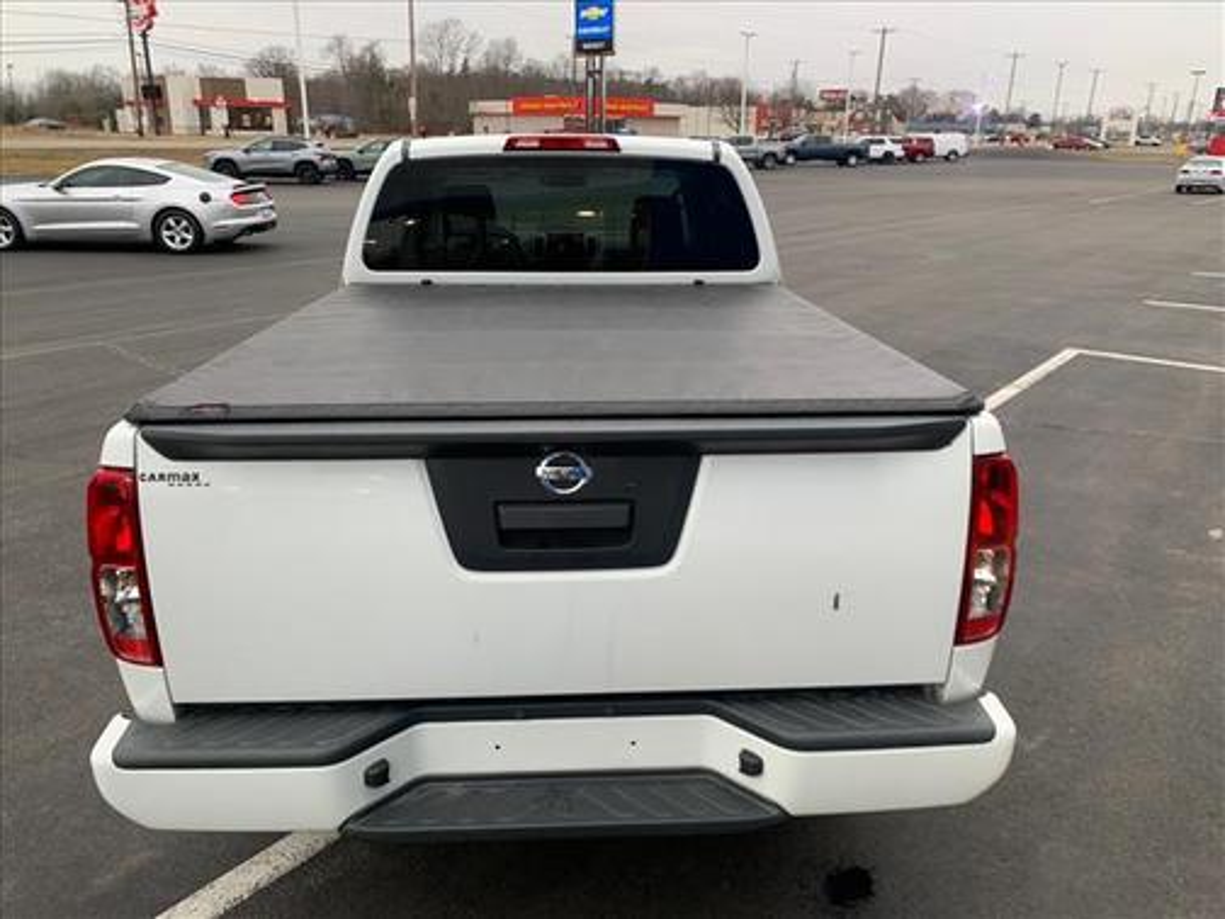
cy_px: 460
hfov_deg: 67.3
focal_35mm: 26
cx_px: 612
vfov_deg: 53.1
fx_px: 920
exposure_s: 1/122
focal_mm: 4.25
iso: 25
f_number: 1.8
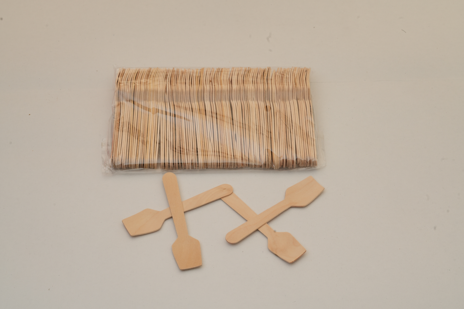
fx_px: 1160
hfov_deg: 22.6
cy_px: 154
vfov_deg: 15.2
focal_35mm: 90
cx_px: 232
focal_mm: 90
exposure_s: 1/30
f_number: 14
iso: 320
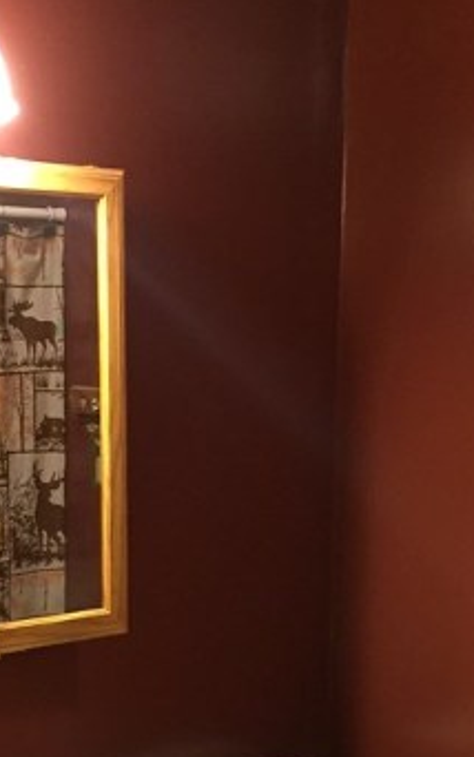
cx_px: 259
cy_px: 593
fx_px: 1425
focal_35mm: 69
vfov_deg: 29.2
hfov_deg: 18.9
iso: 250
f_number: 2.2
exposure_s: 1/24
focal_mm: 4.15
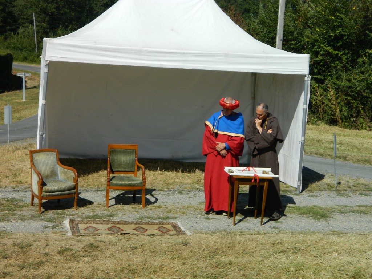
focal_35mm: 70
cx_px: 186
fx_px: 752
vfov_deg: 21.0
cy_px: 140
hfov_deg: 27.8
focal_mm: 12.6
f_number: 11.4
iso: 80
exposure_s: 1/160
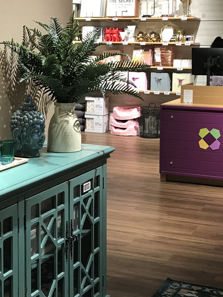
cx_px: 94
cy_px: 106
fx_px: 627
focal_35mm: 73
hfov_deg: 20.1
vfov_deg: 26.6
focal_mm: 3.99
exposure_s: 1/24
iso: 40
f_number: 1.8
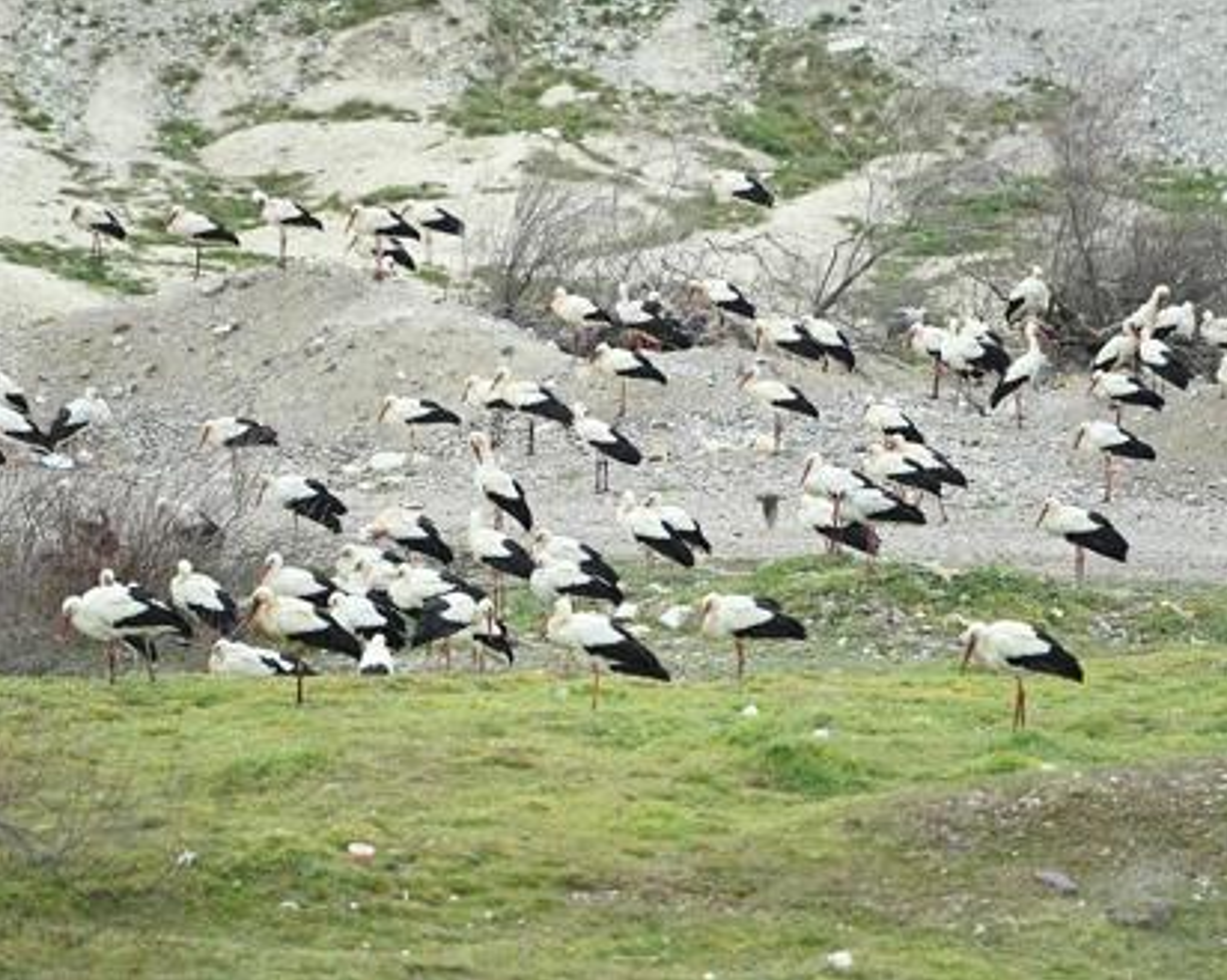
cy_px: 489
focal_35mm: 227
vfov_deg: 6.8
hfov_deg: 8.5
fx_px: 8238
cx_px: 640
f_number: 4
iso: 250
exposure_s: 1/1000
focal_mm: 200
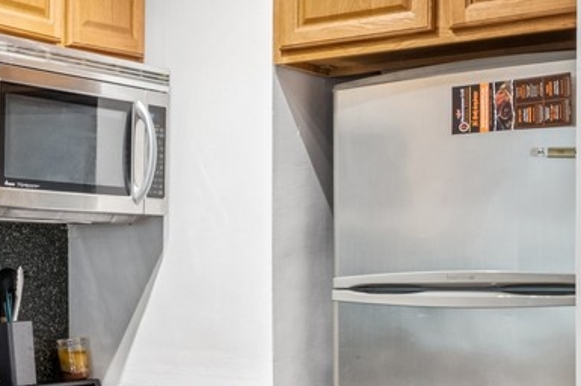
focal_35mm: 79
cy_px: 290
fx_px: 1274
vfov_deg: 17.2
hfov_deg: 23.0
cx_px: -163
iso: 640
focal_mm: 19
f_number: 14
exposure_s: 1/3
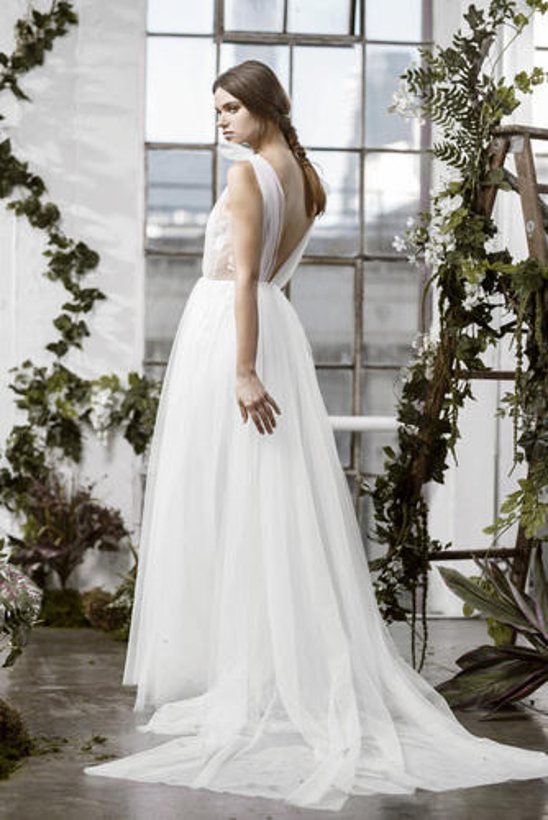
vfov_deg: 23.9
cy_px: 410
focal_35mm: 85
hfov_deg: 16.1
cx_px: 274
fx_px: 1938
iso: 64
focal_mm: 85
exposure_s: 1/200
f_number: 2.8
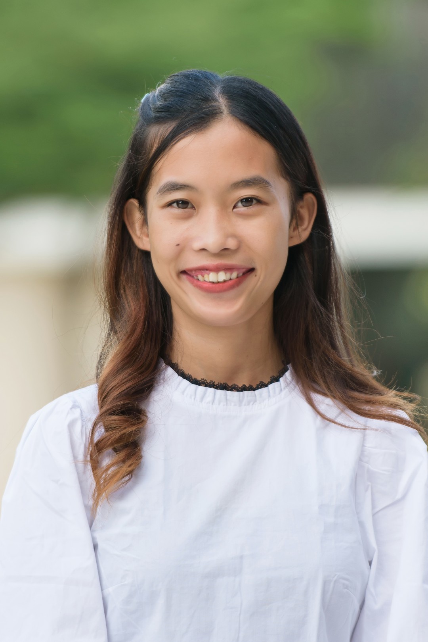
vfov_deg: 10.8
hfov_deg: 7.2
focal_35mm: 190
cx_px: 214
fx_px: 3385
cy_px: 321
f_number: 3.2
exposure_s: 1/500
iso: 200
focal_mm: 190
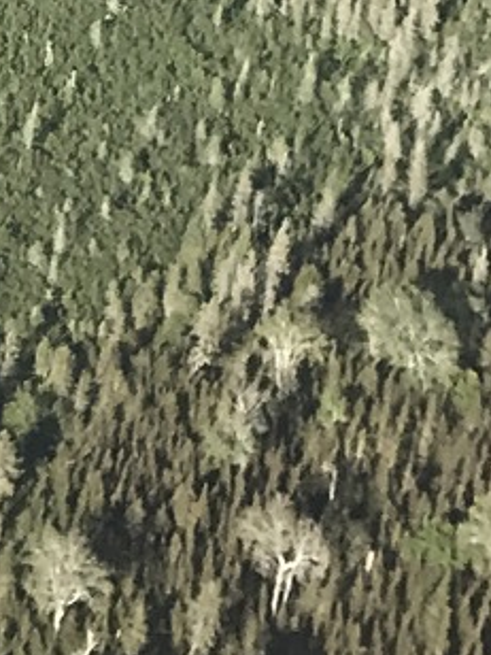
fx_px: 3442
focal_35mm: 182
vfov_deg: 9.5
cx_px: -886
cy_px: -974
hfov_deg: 7.4
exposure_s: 1/1244
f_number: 1.8
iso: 20
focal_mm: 3.99
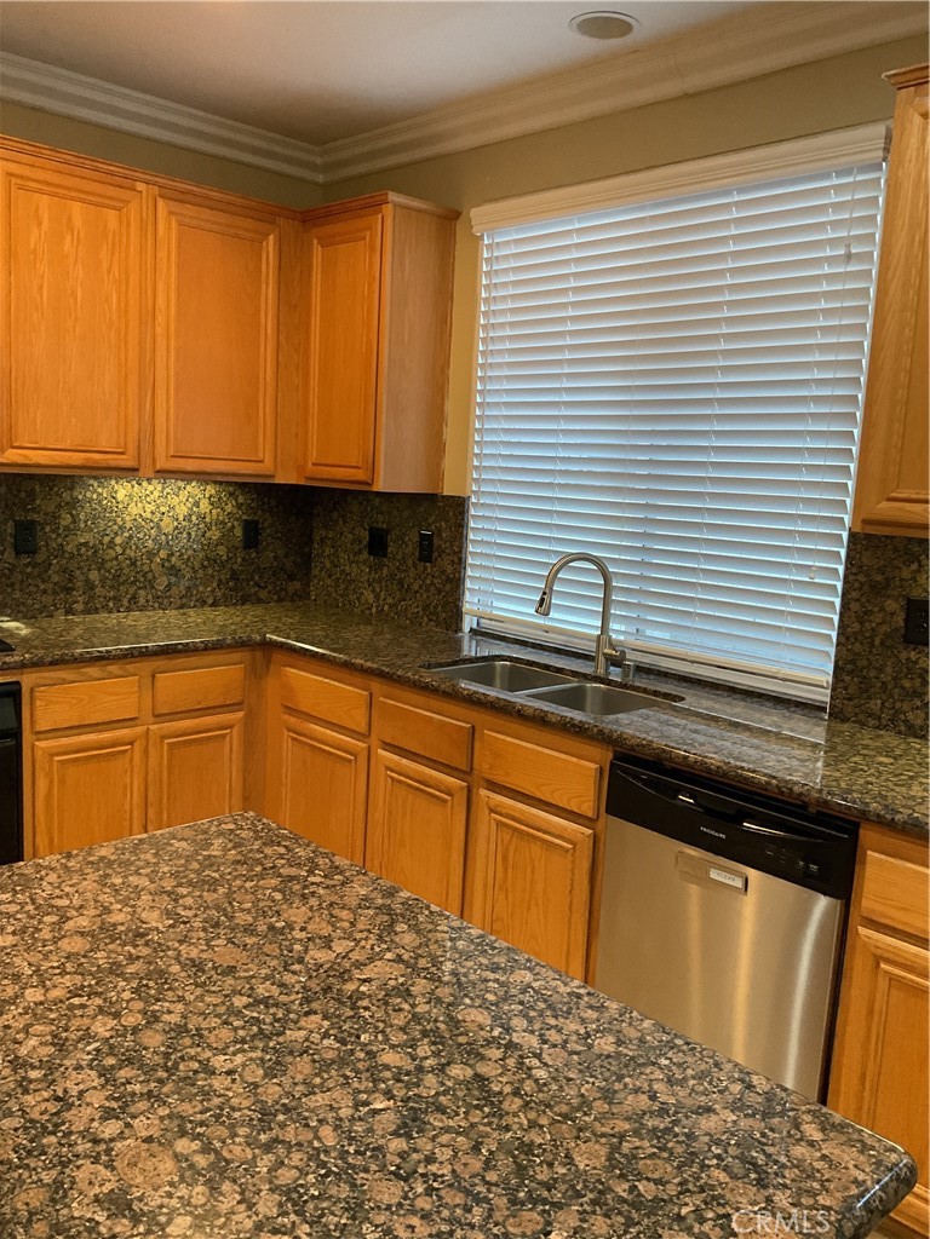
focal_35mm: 29
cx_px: 465
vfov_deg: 61.7
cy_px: 620
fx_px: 1039
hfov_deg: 48.2
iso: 200
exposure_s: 1/60
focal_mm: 3
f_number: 1.8
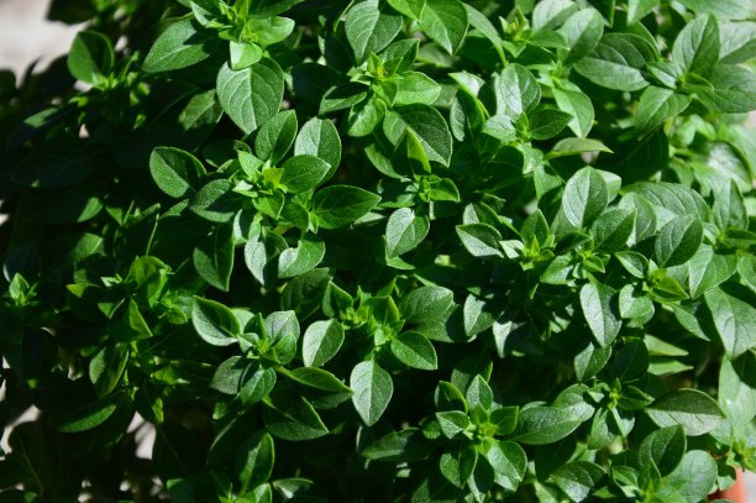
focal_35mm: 99
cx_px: 378
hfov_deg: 20.6
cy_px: 252
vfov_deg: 13.8
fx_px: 2077
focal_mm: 66
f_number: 5.6
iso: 100
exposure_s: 1/250
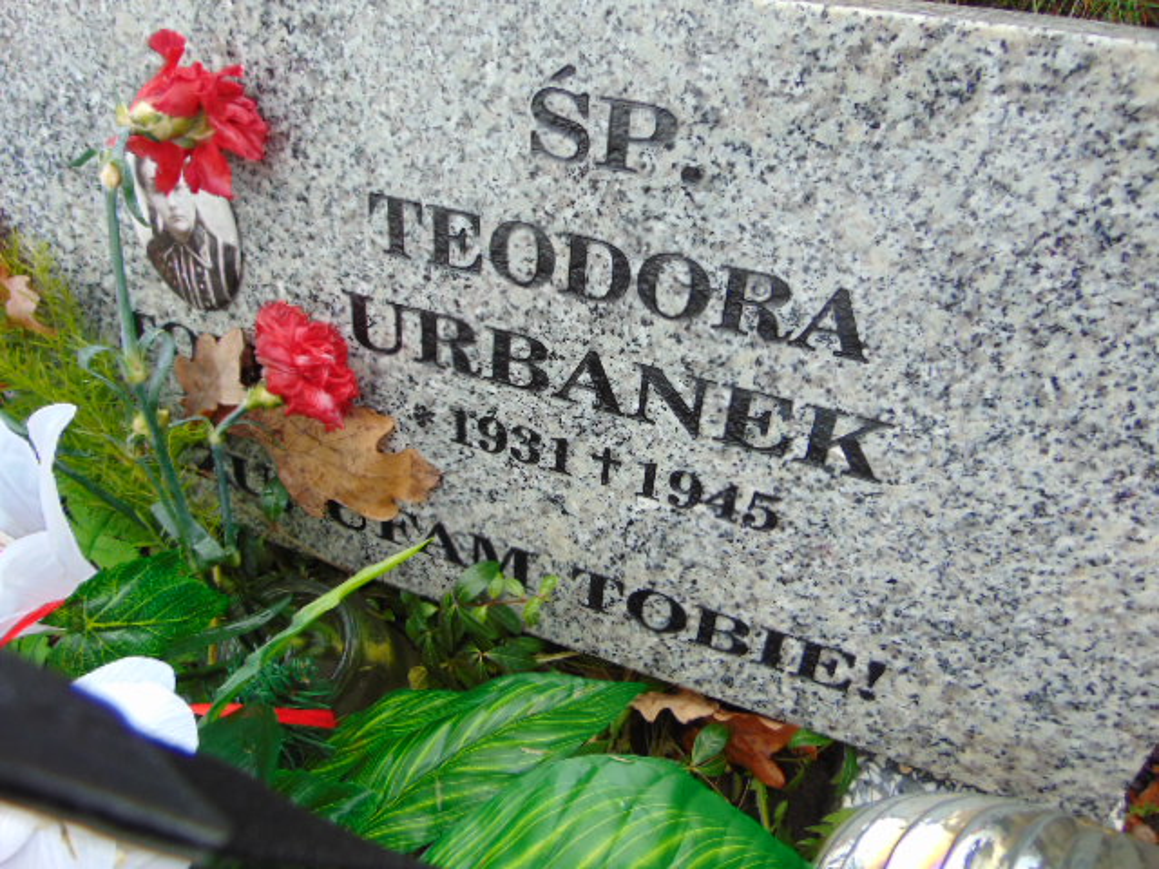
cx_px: 580
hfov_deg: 69.4
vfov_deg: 54.9
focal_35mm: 25
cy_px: 434
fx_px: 837
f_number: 3
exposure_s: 1/100
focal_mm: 4.5
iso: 80
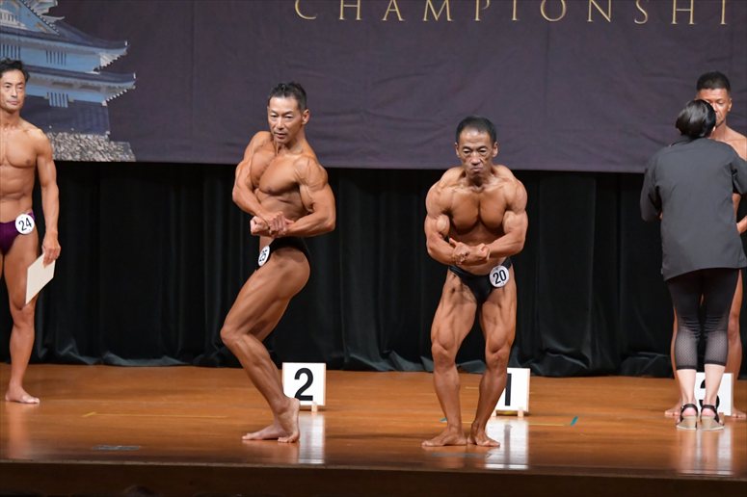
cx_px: 374
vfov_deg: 6.1
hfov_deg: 9.2
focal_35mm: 225
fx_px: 4667
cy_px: 248
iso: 6400
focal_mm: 150
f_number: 5.6
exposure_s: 1/400
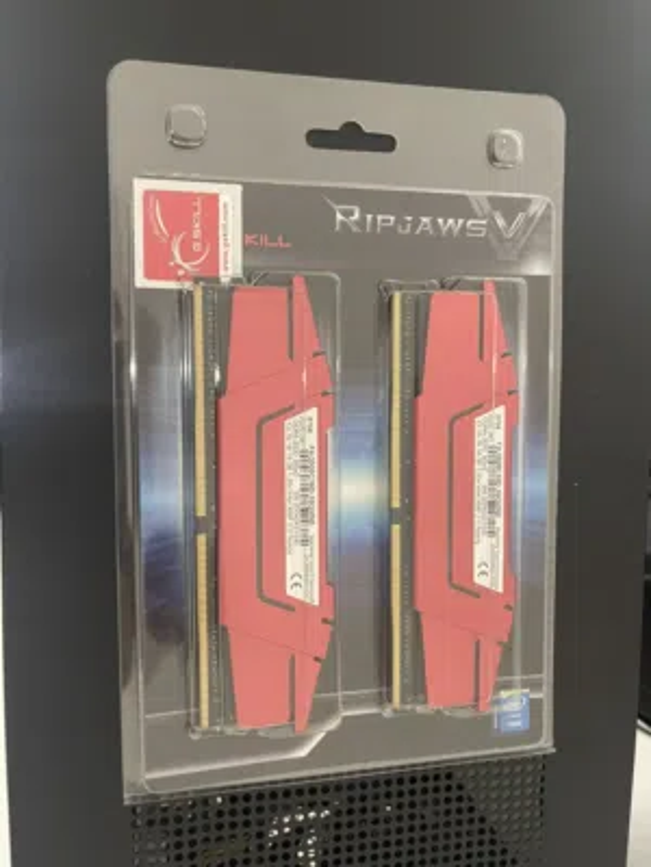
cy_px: 434
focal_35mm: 25
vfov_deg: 69.4
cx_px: 326
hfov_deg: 54.9
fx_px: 627
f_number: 1.6
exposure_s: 1/33
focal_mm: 5.1
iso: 500
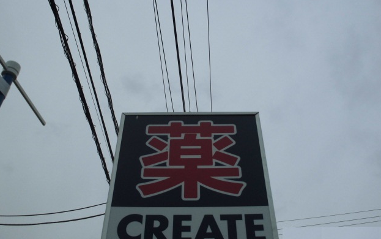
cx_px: 193
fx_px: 384
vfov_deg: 34.5
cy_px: 121
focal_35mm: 37
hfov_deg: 52.7
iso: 100
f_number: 12.5
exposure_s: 1/125
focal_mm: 6.1
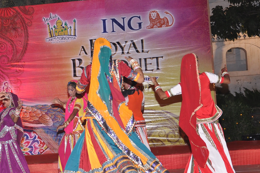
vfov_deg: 18.1
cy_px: 117
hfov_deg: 26.7
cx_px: 76
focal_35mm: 75
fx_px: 542
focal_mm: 28
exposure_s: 1/125
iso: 400
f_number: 5.6
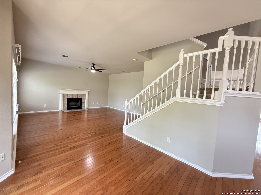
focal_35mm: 14
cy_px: 98
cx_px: 130
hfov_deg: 102.1
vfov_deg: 85.7
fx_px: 106
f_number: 2.2
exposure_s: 1/60
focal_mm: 2.22
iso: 400
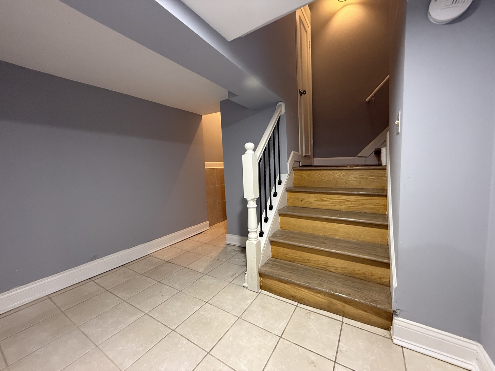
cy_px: 186
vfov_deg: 85.7
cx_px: 248
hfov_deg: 102.1
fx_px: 200
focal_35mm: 14
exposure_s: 1/60
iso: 400
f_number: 2.2
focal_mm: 2.22
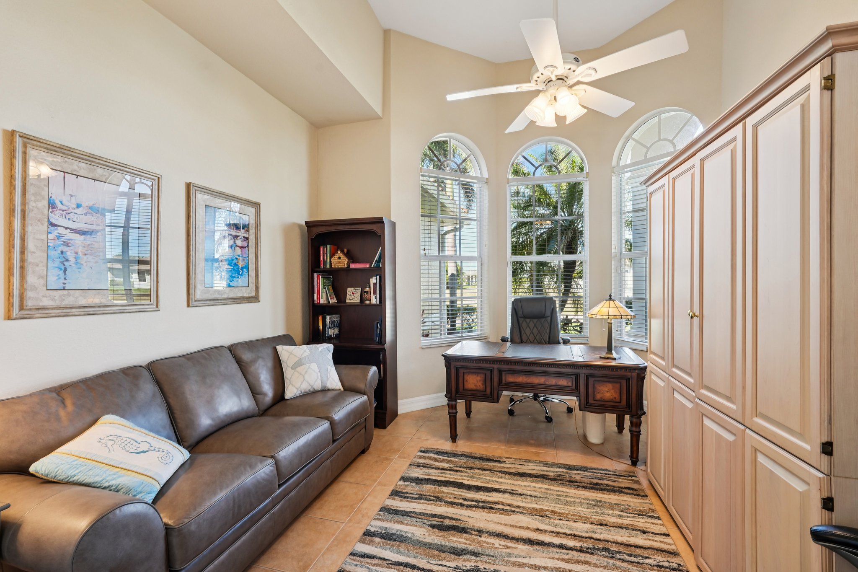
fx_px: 381
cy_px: 286
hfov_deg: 96.7
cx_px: 429
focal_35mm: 16
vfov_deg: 73.7
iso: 400
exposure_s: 1/20
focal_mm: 16
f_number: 8
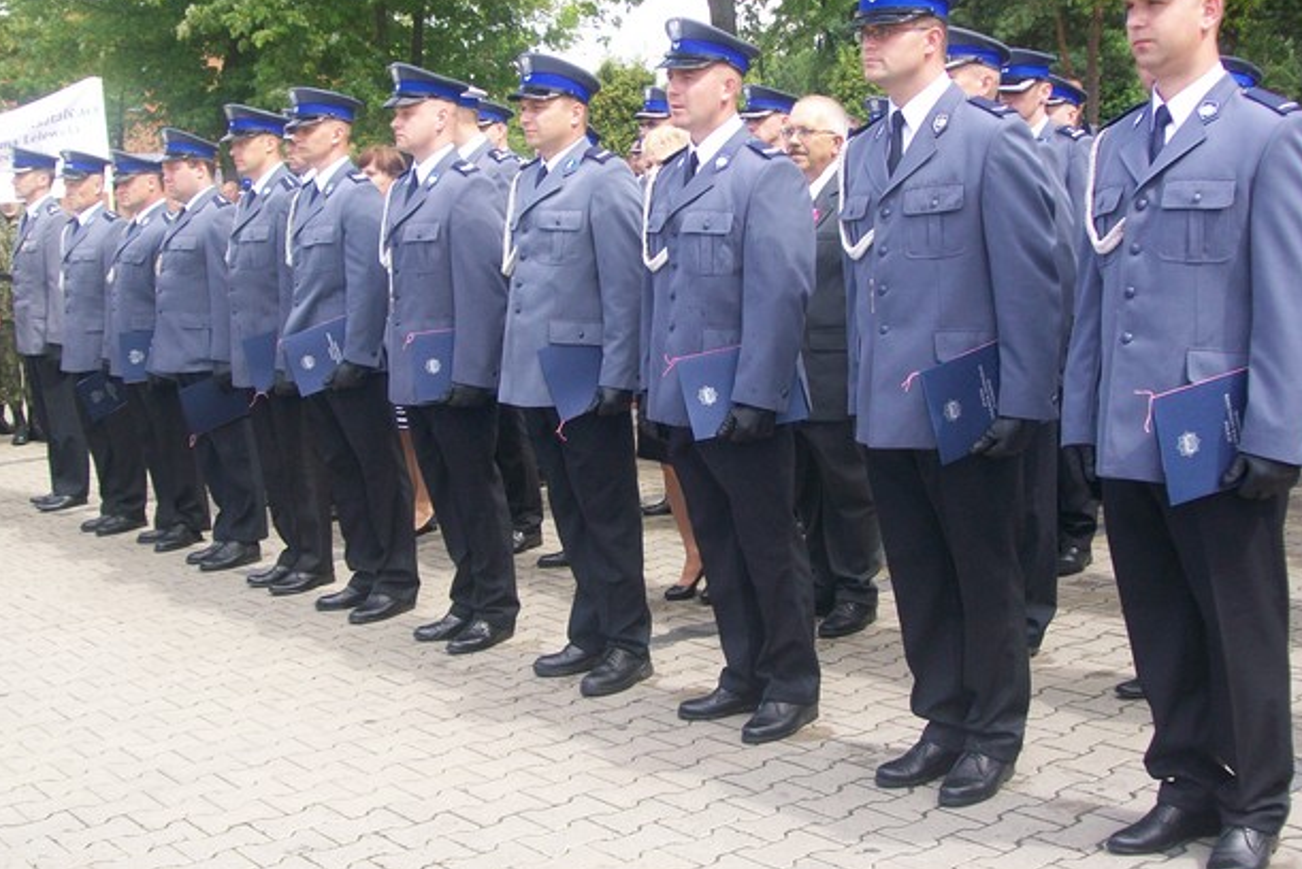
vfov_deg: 27.5
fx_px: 1773
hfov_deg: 40.3
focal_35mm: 49
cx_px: 639
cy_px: 381
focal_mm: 7.6
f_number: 3
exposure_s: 1/200
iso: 64
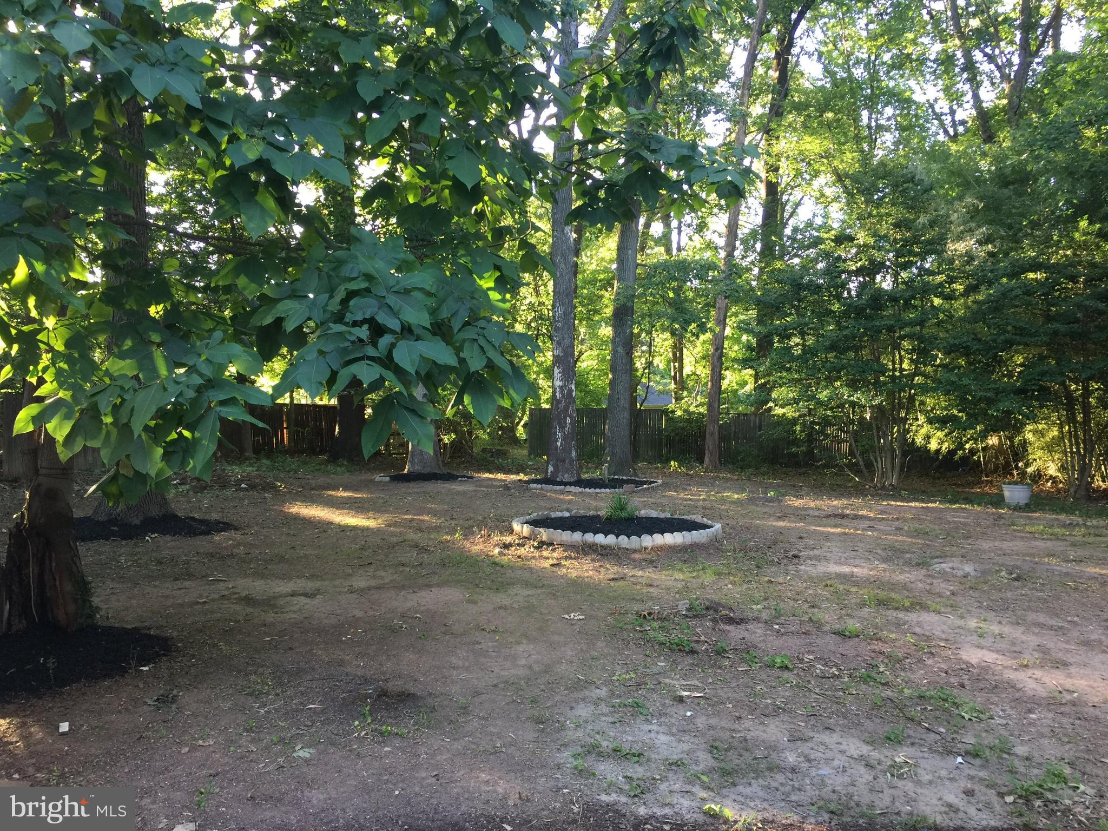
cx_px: 554
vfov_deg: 48.2
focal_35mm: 29
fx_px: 928
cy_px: 416
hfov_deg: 61.7
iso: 32
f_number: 2.2
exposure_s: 1/15
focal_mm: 4.15
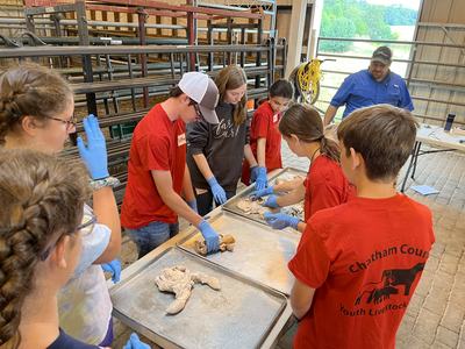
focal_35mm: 26
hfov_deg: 67.3
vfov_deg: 53.1
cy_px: 174
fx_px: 349
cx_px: 232
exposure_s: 1/60
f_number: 1.6
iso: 100
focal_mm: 5.1
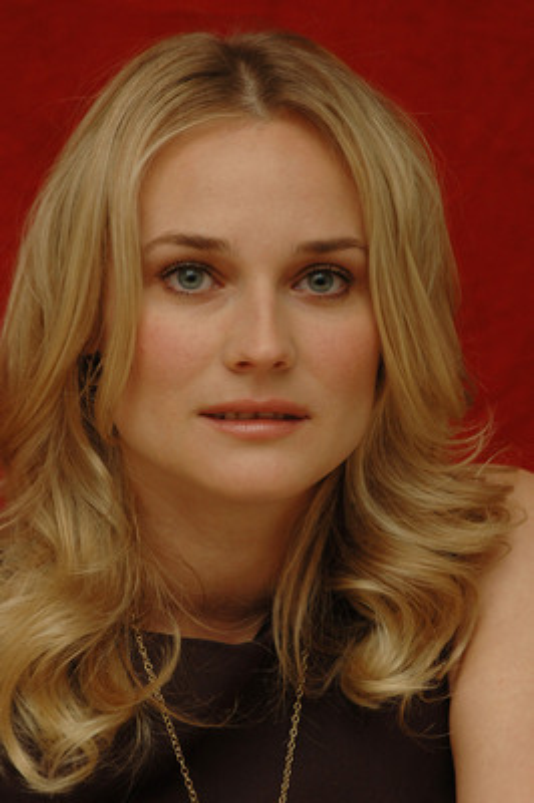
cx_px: 267
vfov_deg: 10.2
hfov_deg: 6.8
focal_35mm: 202
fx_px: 4513
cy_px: 402
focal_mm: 135
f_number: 11
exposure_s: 1/400
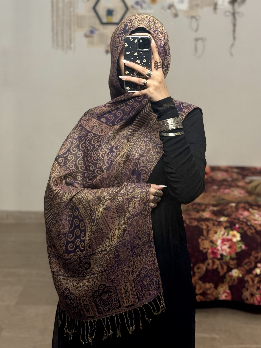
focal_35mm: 52
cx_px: 130
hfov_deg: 28.0
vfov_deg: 36.8
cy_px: 174
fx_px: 523
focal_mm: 5.96
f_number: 1.6
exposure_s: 1/33
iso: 160
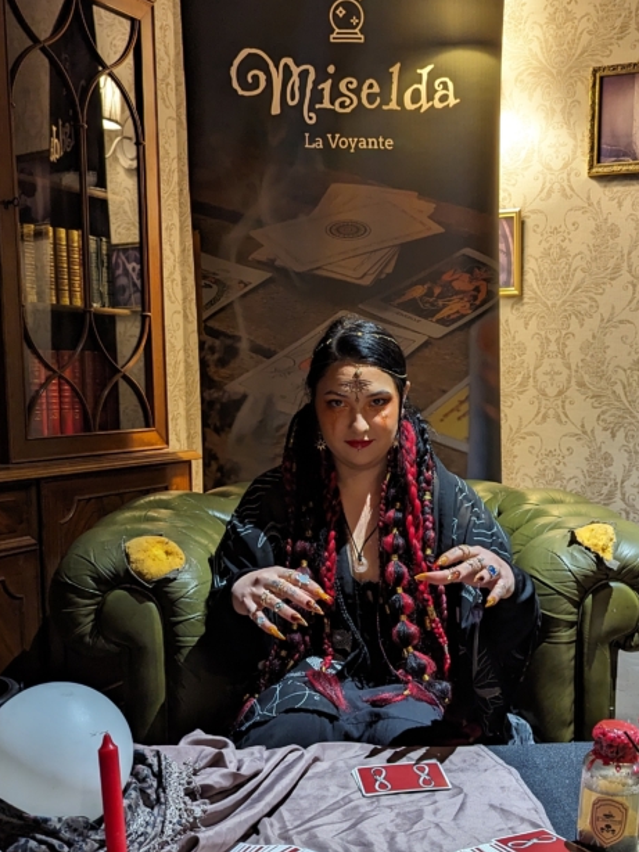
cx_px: 384
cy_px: 495
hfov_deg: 35.8
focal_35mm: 40
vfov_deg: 46.6
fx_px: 985
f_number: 1.85
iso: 316
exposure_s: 1/25
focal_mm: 6.81
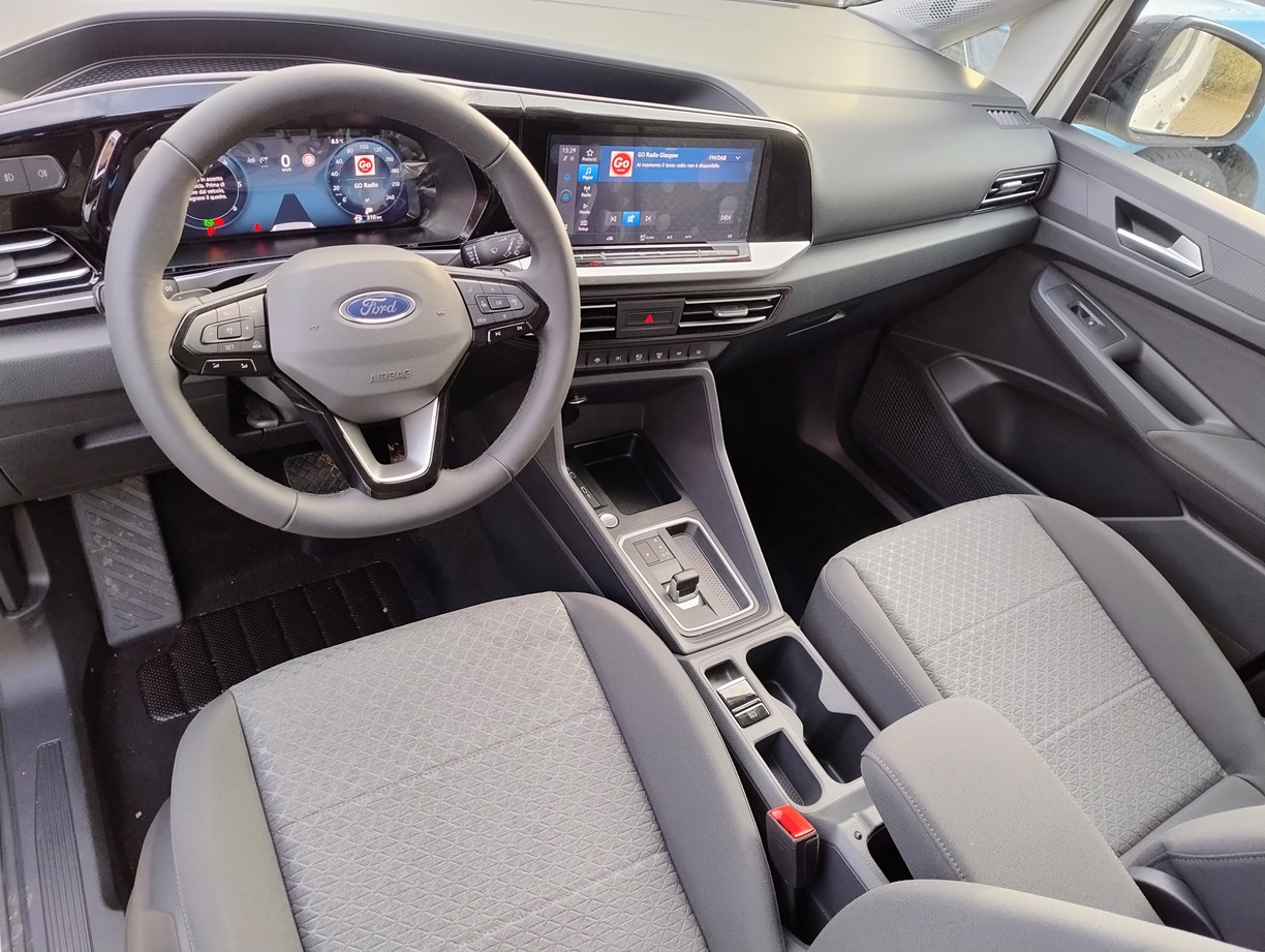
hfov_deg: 71.5
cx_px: 632
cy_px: 476
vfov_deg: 56.9
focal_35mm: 24
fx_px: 878
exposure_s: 1/100
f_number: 1.8
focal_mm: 5.56
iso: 541
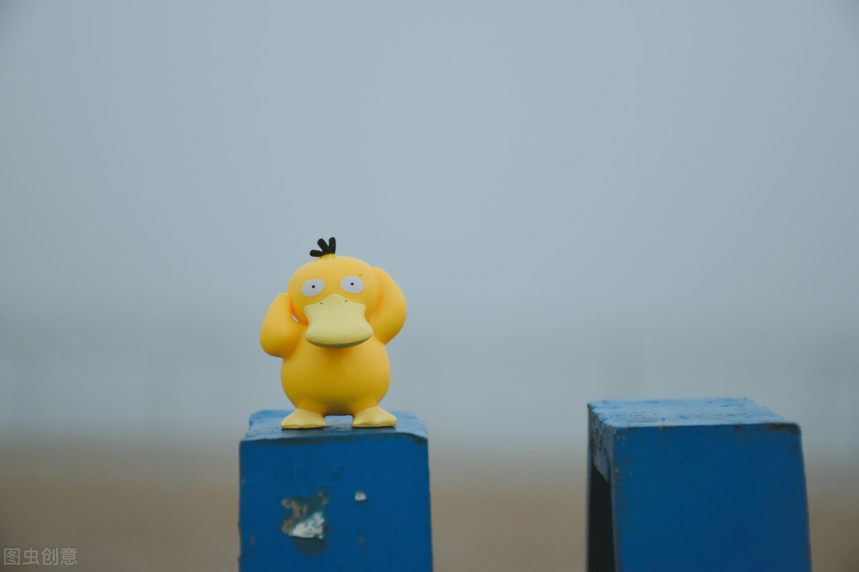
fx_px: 2361
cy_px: 286
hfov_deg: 20.6
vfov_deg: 13.8
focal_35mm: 99
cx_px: 430
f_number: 5
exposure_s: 1/60.2
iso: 640
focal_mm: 66
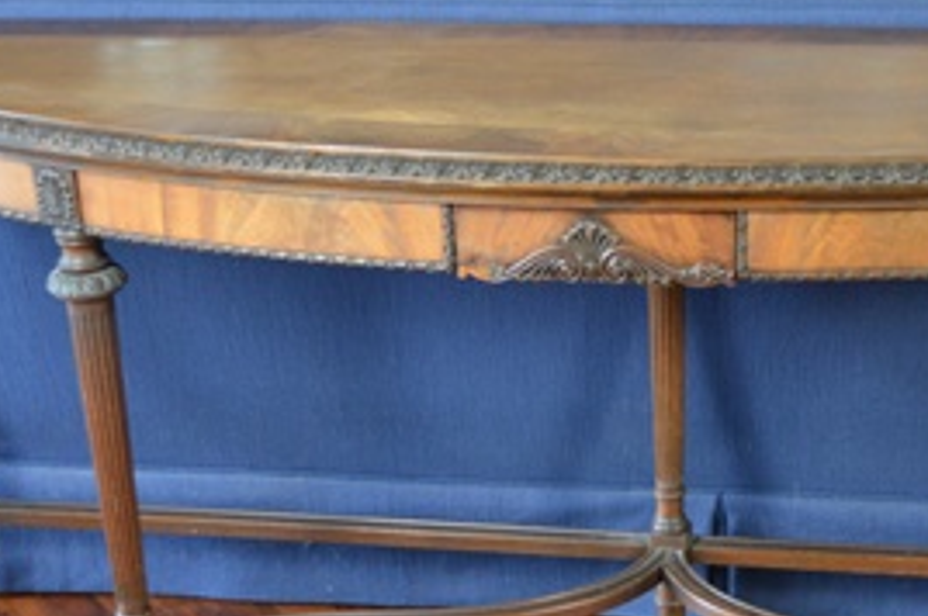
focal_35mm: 74
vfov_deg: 18.3
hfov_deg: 27.2
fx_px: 1905
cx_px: 627
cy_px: 440
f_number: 4
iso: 1800
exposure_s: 1/30
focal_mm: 22
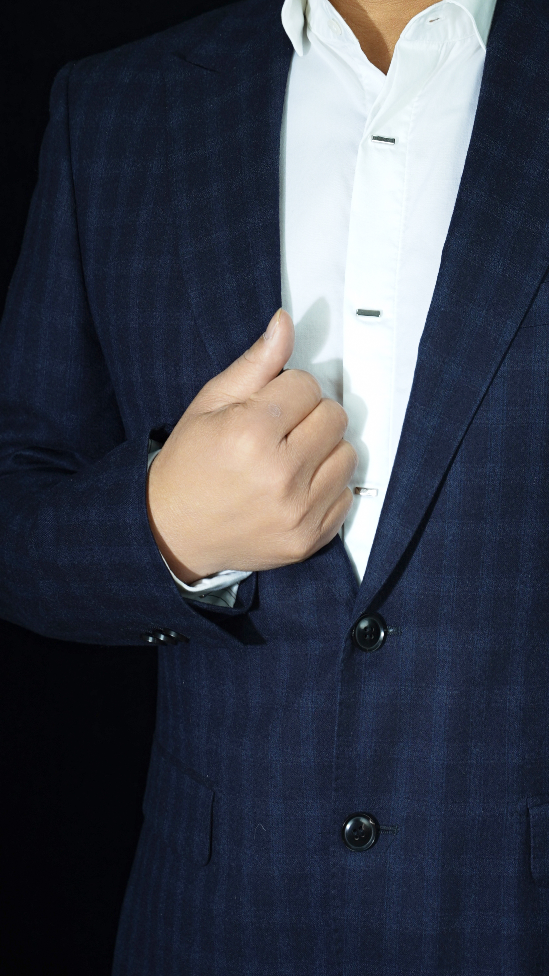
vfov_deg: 22.2
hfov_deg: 12.7
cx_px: 429
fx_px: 2459
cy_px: 195
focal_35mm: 95
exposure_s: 1/30
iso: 50
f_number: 5.6
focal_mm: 48
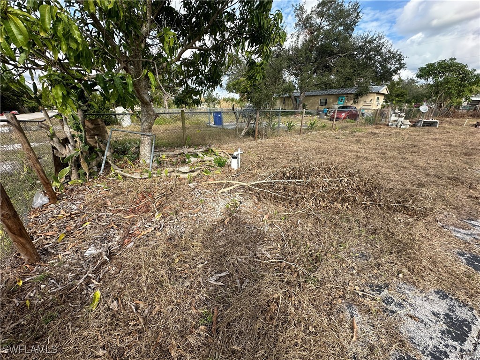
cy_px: 180
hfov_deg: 102.1
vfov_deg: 85.7
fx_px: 194
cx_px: 240
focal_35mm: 14
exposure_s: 1/739
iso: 40
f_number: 2.2
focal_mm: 2.22
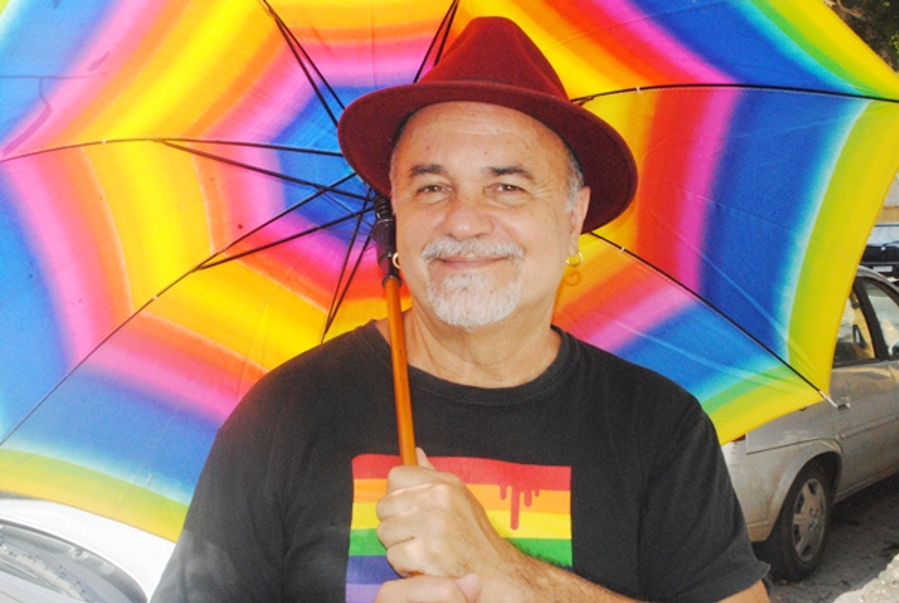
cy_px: 302
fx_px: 1201
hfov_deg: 41.0
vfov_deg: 28.2
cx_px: 450
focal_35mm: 48
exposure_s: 1/200
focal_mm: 32
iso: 1600
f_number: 20
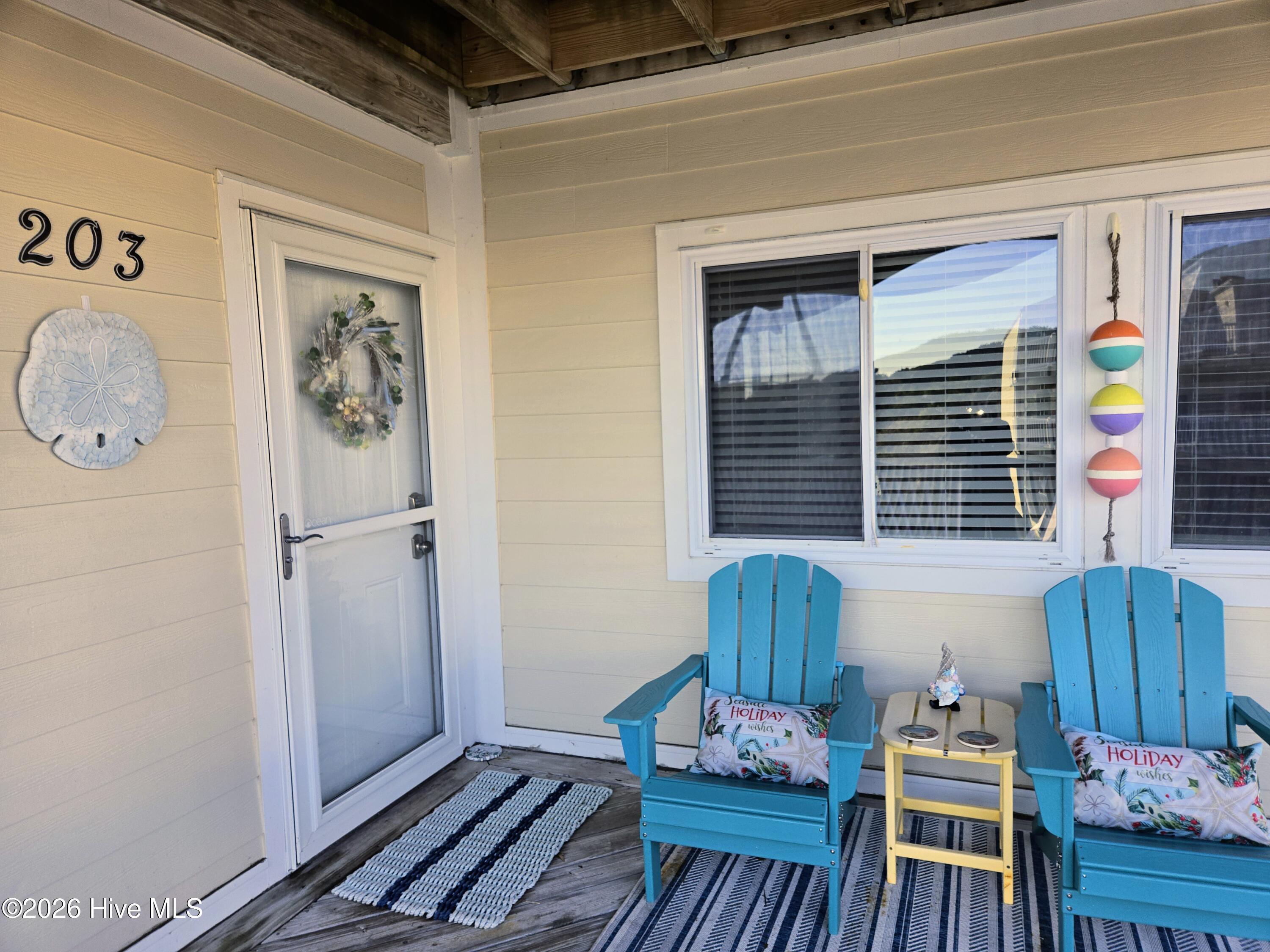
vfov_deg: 58.9
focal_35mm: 23
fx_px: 844
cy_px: 476
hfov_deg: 73.9
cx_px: 635
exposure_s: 1/191
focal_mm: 5.4
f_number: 1.8
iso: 25
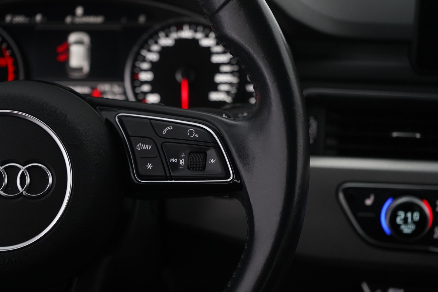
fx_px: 791
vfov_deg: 20.9
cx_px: 219
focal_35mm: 65
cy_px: 146
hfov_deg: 31.0
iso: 4000
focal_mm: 65
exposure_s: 1/60
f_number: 5.6
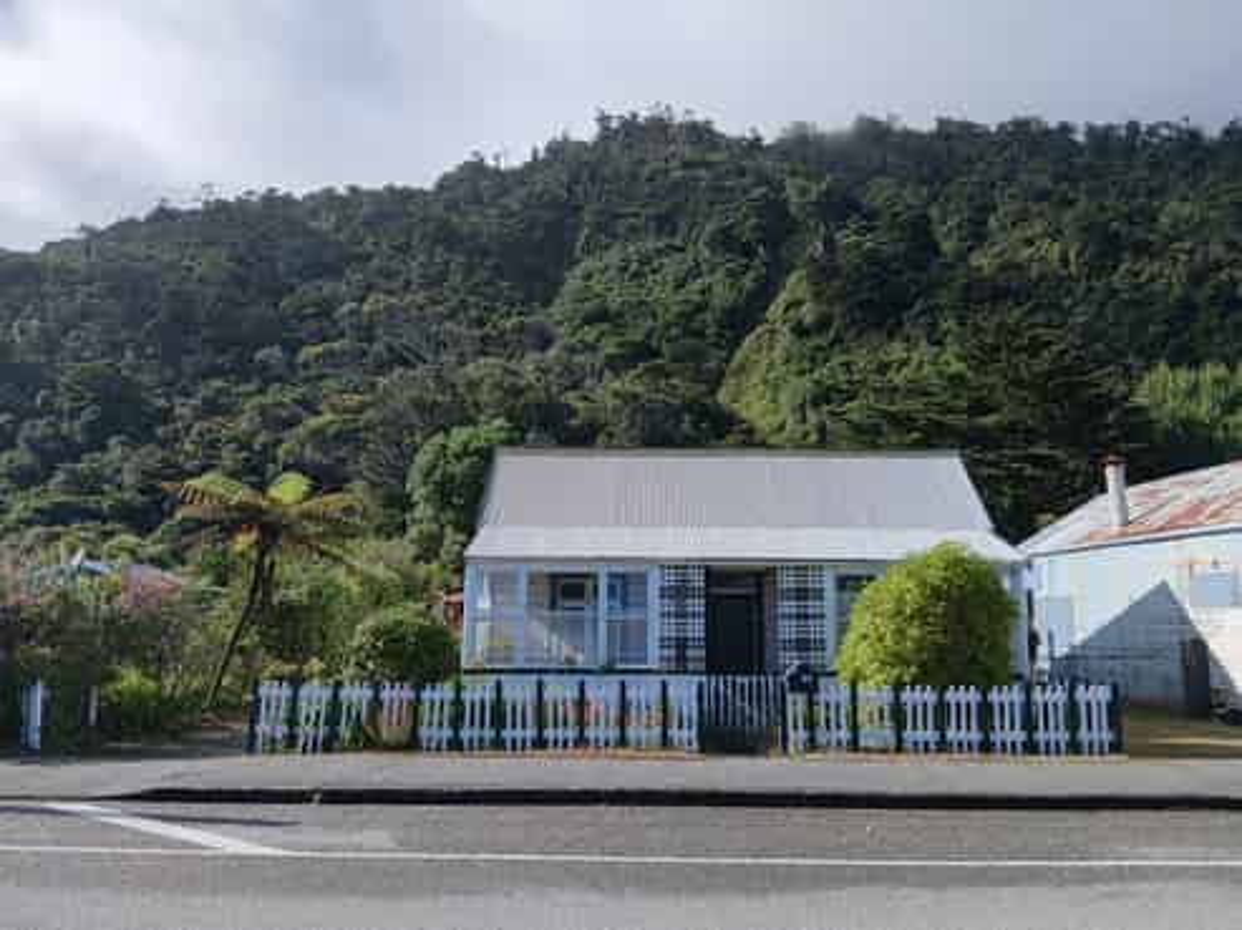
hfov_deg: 76.4
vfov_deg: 61.0
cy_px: 465
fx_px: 789
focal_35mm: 22
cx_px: 621
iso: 25
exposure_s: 1/500
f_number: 1.8
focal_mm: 3.86
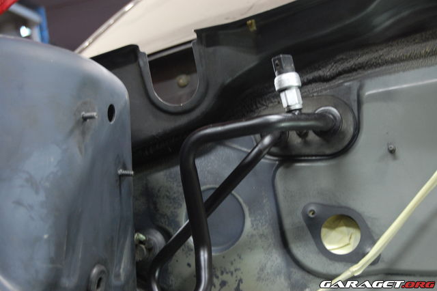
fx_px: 837
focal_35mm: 69
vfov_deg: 19.7
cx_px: 218
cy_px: 146
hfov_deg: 29.3
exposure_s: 1/8
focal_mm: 46
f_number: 5.3
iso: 800
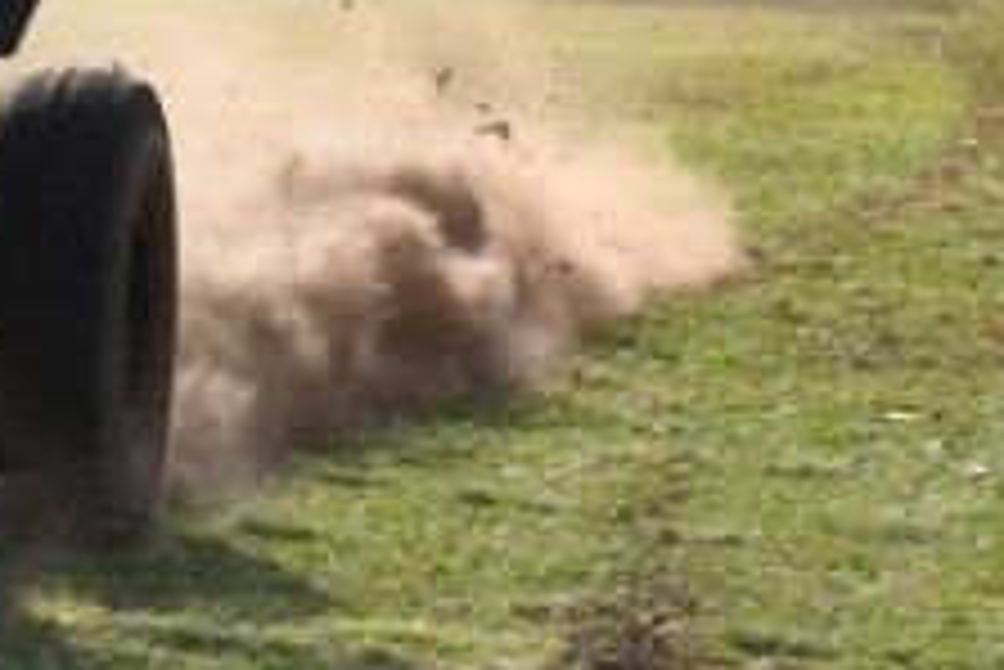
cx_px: 113
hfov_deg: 5.3
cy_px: -232
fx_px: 10800
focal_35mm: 387
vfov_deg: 3.5
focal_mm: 90
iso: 400
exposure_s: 1/160
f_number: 16
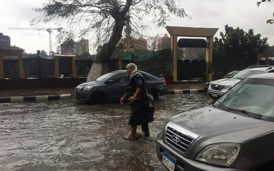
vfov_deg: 40.6
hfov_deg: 61.2
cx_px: 137
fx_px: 231
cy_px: 89
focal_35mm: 31
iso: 32
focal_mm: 4.15
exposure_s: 1/110
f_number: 2.2
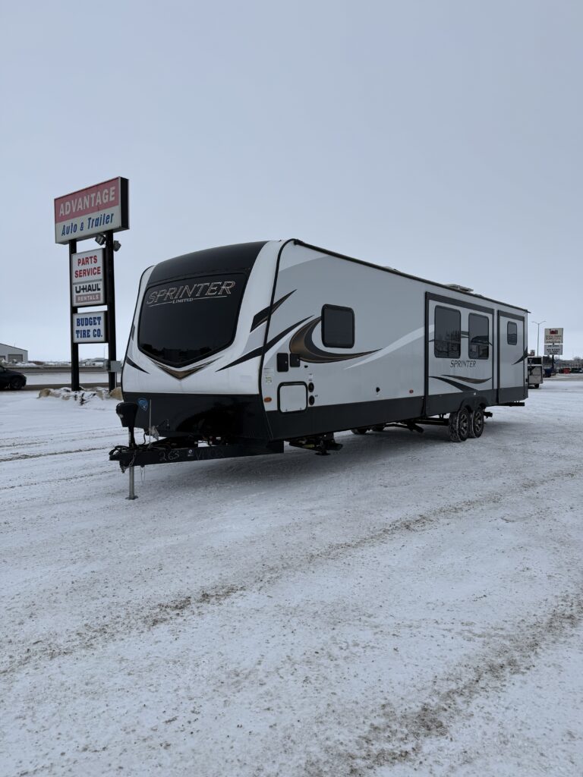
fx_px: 539
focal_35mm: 24
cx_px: 292
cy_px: 388
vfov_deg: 71.6
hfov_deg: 56.8
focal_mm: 6.76
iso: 80
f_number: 1.78
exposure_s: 1/3021
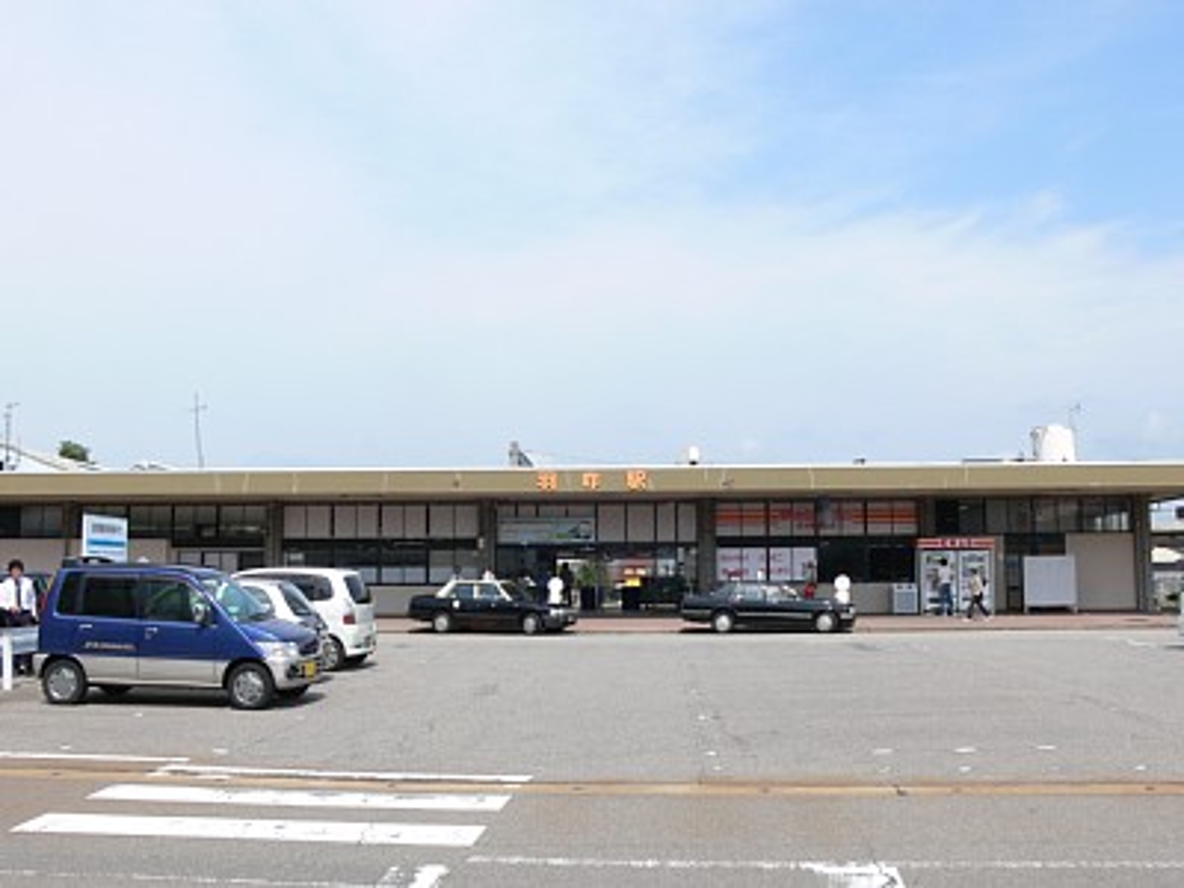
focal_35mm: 35
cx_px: 592
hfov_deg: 52.6
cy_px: 444
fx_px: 1197
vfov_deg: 40.7
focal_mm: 7.4
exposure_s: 1/320
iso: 80
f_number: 5.6
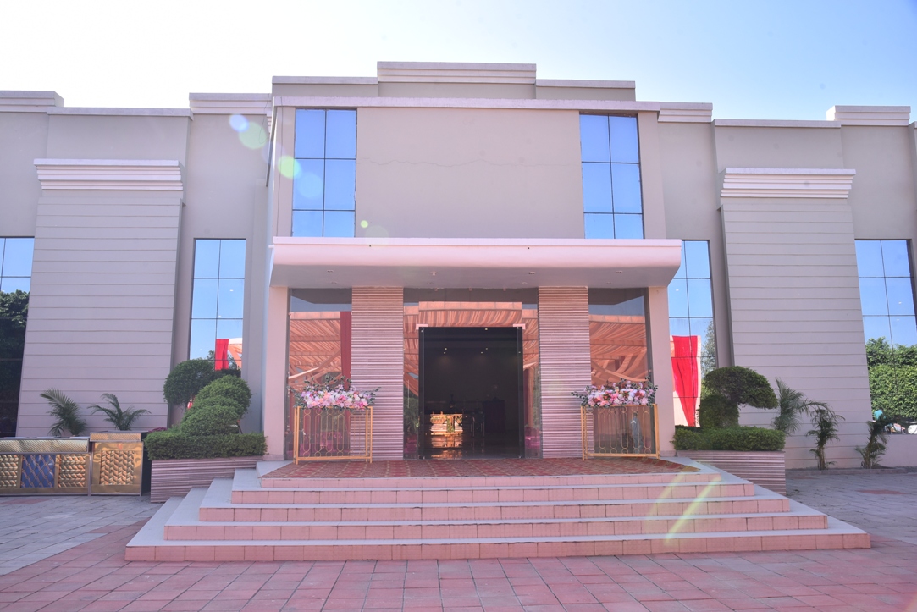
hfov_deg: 67.4
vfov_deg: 48.0
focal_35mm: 27
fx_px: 688
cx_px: 458
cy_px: 306
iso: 200
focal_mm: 27
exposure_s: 1/125
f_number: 10
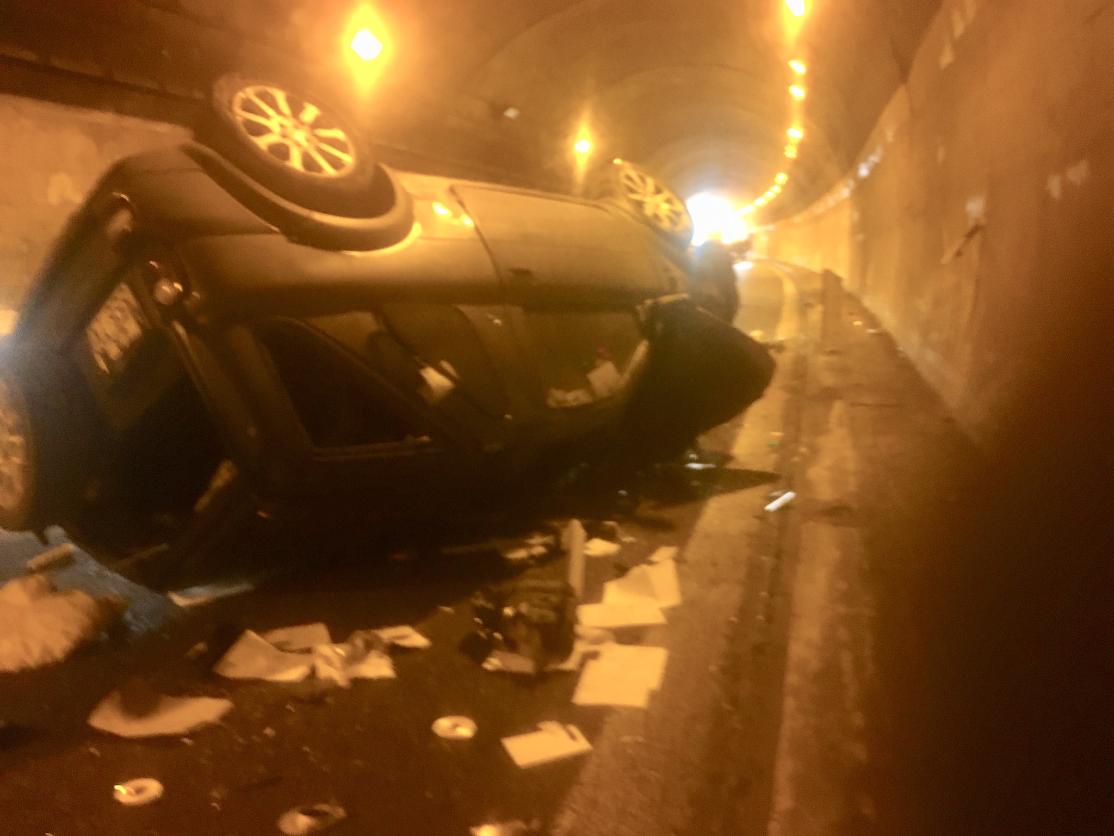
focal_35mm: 29
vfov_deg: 48.2
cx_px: 557
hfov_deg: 61.7
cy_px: 418
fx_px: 933
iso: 400
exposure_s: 1/17
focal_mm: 4.15
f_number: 2.2
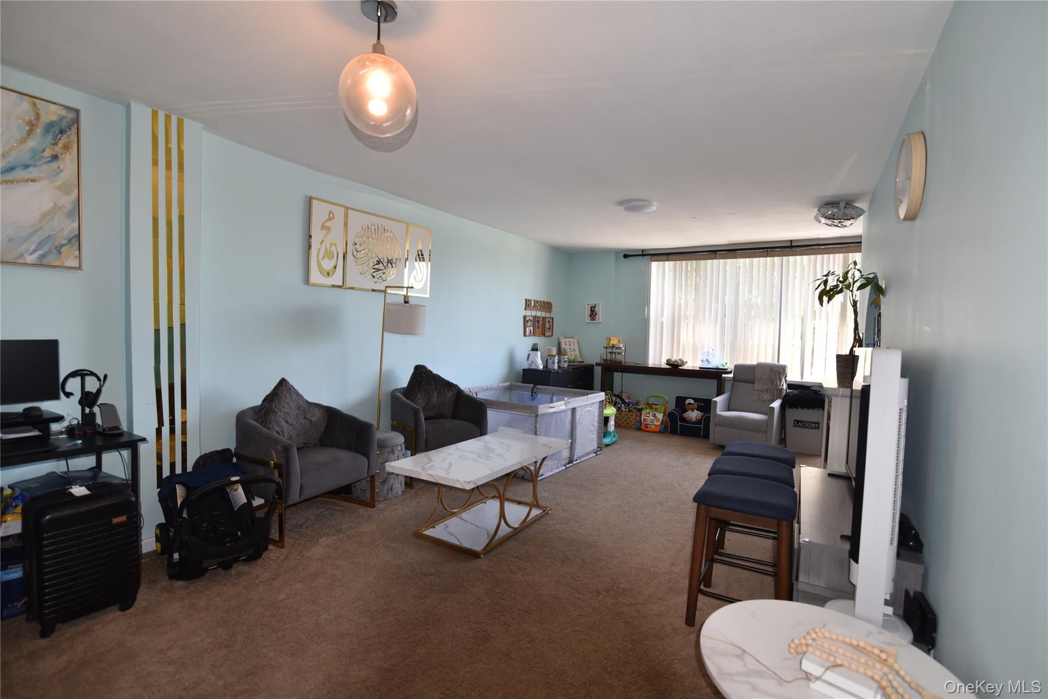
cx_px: 524
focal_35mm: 16
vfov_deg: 73.8
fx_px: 466
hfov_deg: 96.7
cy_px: 350
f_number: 4
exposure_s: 1/100
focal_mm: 16
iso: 400
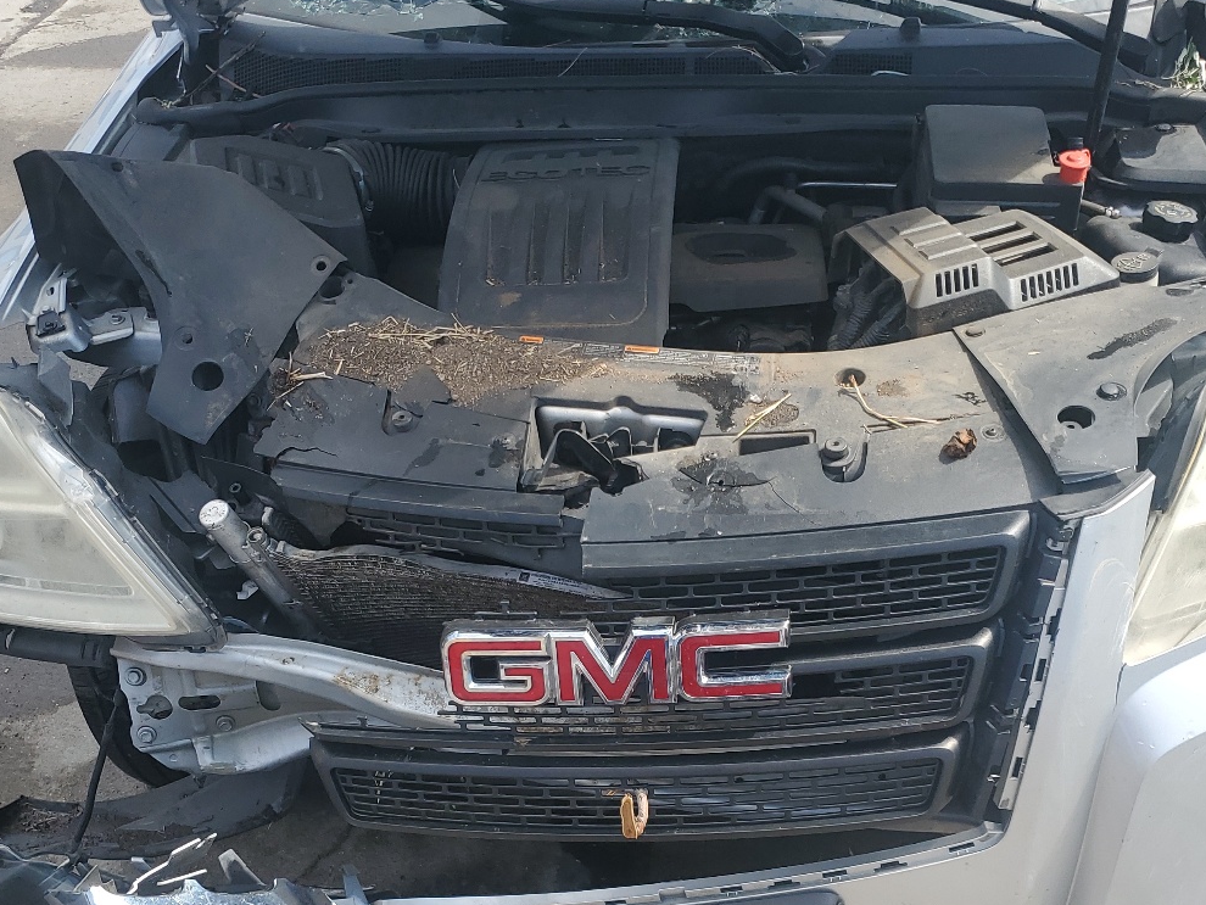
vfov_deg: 33.7
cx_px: 590
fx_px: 1464
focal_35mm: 42
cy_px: 676
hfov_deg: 44.8
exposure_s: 1/1250
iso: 50
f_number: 1.5
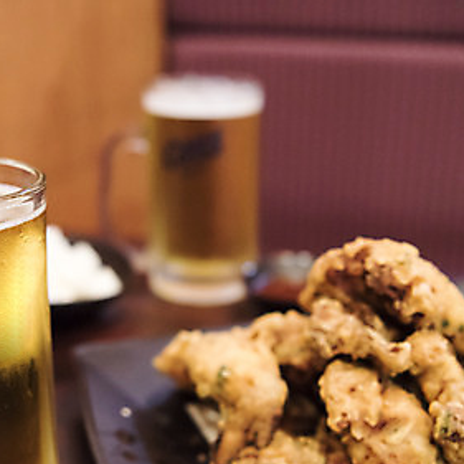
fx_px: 880
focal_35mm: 58
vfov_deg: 29.5
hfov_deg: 29.4
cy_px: 286
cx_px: 172
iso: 2000
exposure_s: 1/60
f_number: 2.8
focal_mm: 32
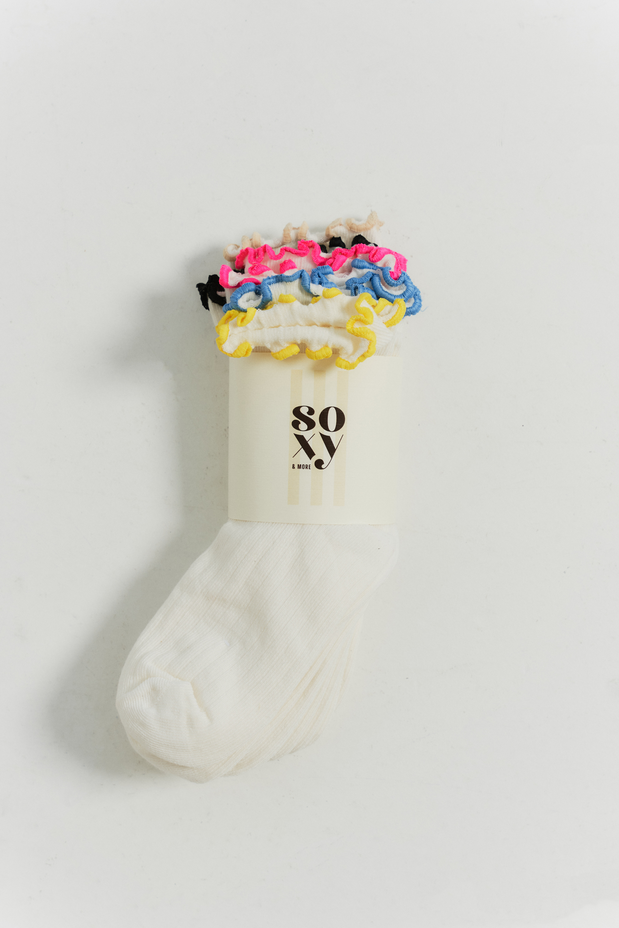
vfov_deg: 28.8
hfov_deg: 19.5
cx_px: 310
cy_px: 464
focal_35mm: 70
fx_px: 1805
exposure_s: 1/125
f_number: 8
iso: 200
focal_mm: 70
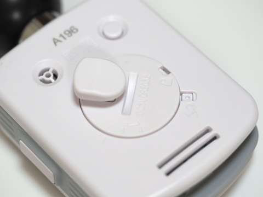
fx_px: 912
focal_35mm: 120
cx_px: 132
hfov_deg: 16.4
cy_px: 98
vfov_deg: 12.3
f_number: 2.8
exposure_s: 1/125
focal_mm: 60
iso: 320
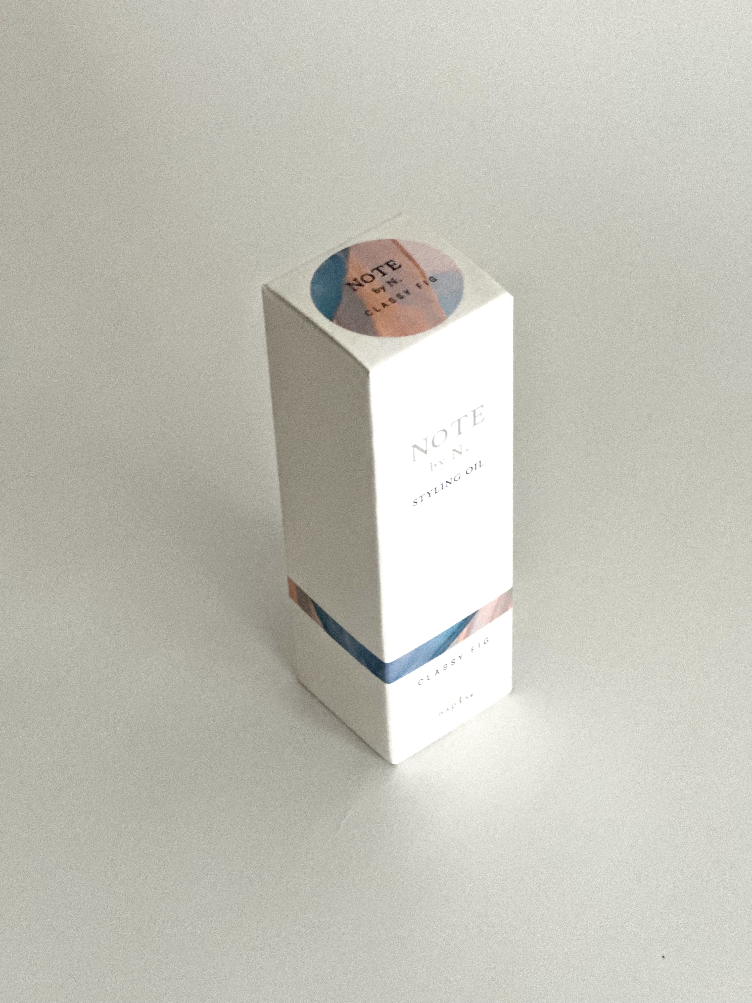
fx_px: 2230
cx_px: 376
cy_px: 502
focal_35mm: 77
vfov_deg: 25.3
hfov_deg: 19.1
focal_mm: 9
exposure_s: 1/29
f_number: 2.8
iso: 400
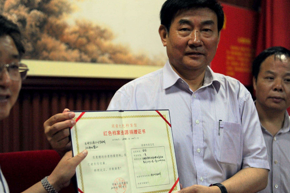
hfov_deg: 25.4
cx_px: 128
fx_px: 644
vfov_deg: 17.0
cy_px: 98
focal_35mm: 80
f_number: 2.8
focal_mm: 70
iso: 3200
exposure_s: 1/640
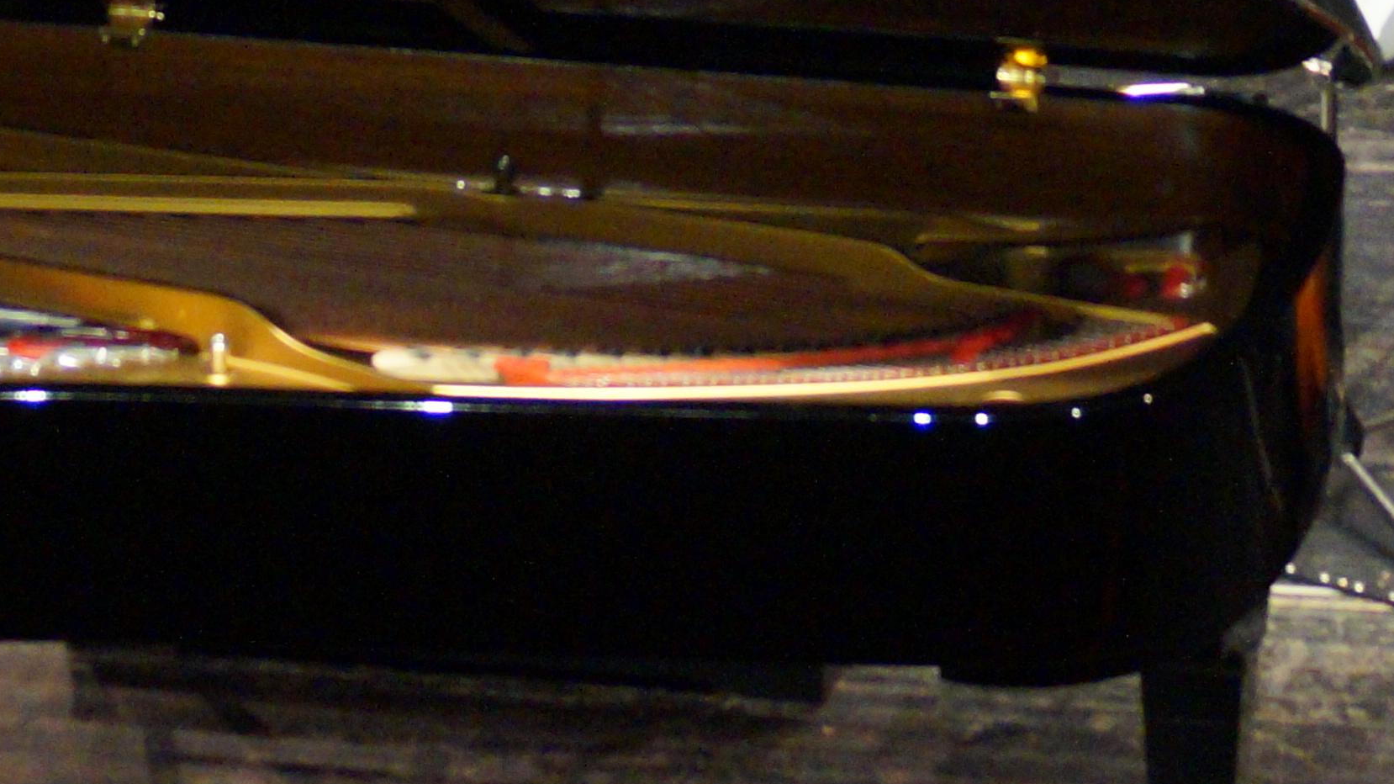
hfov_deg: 5.6
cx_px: 370
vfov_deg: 3.1
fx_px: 14329
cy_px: -657
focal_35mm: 388
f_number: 4.5
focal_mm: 75
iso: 3200
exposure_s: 1/50
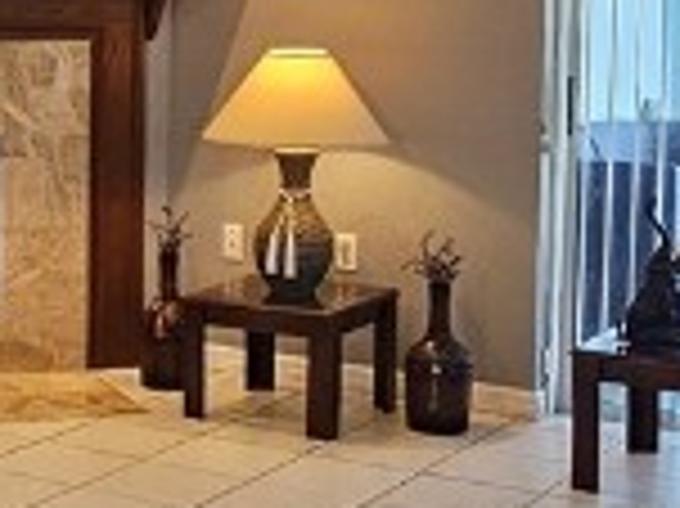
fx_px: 1727
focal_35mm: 88
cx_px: -45
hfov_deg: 21.3
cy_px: -4
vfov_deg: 16.4
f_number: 2.2
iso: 200
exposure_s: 1/60
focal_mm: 2.2
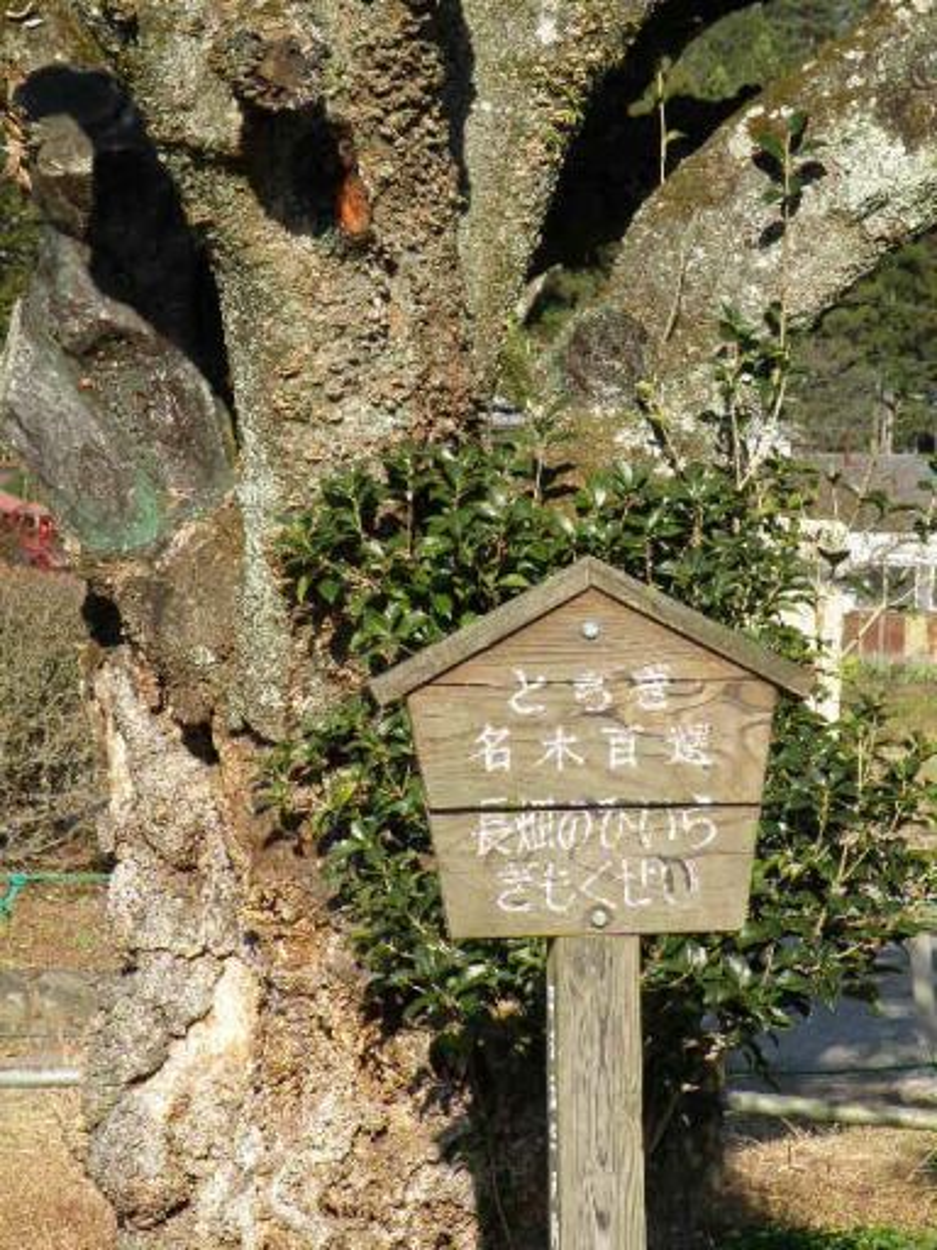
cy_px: 625
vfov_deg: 16.0
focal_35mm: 123
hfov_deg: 12.0
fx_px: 4439
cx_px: 468
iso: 64
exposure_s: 1/250
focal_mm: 21.92
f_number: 5.6
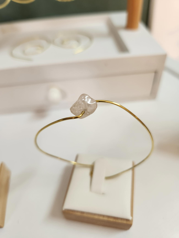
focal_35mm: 23
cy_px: 119
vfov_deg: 73.9
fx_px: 159
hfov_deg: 58.9
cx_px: 90
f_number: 1.8
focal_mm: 5.4
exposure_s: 1/180
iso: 100
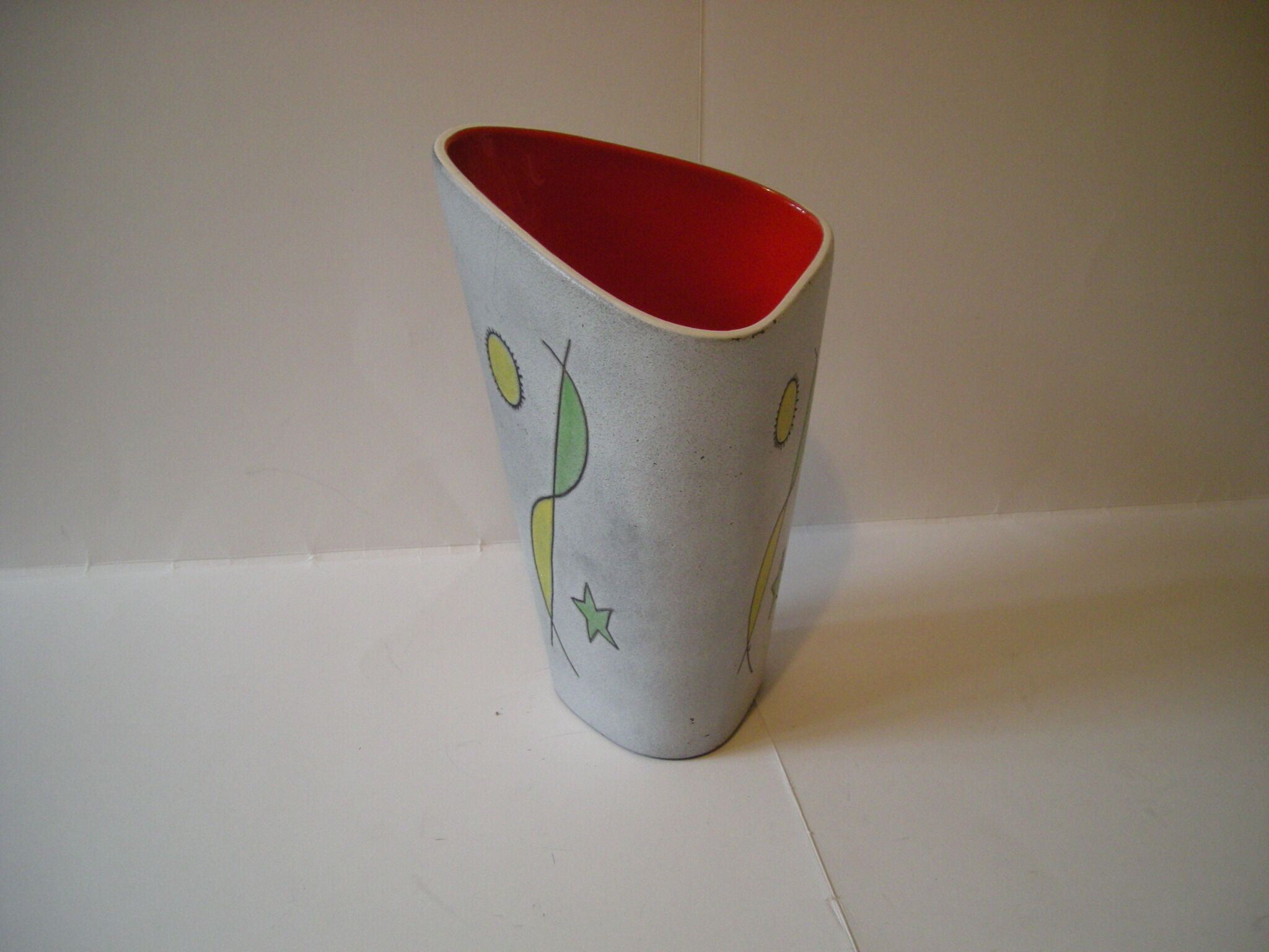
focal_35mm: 35
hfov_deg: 52.6
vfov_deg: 40.7
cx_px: 634
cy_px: 476
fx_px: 1283
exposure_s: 1/55.6
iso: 277
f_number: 2.8
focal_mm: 5.7
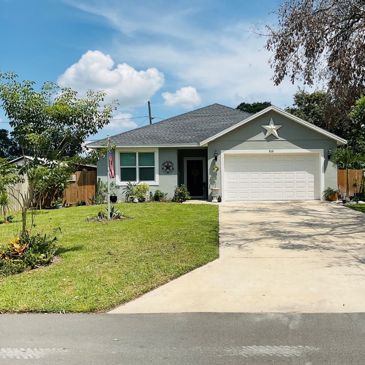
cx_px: 222
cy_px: 180
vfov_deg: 47.2
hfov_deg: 46.9
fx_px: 418
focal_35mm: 35
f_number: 1.8
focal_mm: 3
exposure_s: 1/3125
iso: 16
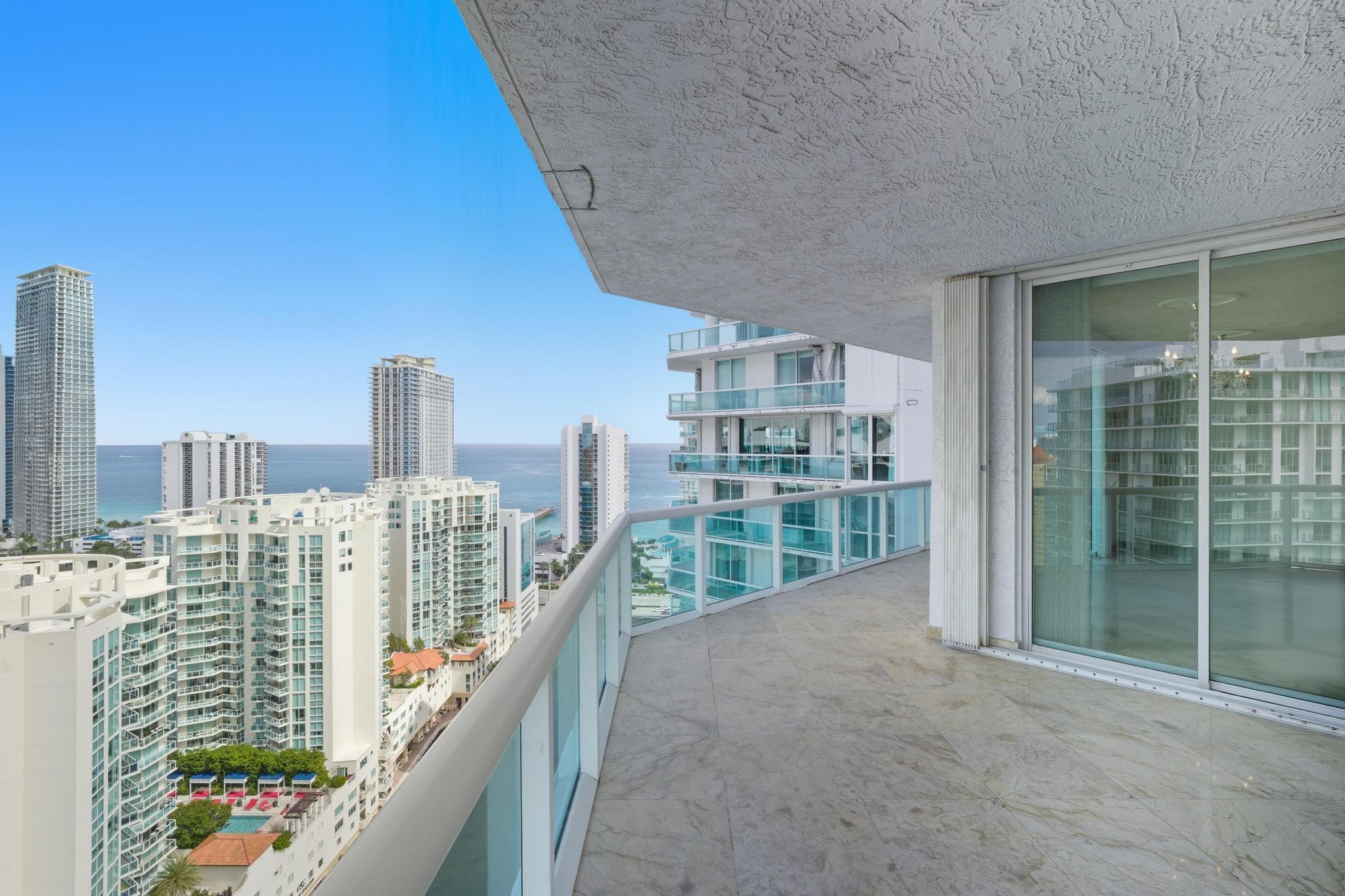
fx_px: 598
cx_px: 672
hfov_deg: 96.7
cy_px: 448
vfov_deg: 73.7
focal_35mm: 16
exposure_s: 1/320
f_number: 9
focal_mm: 16
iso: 200
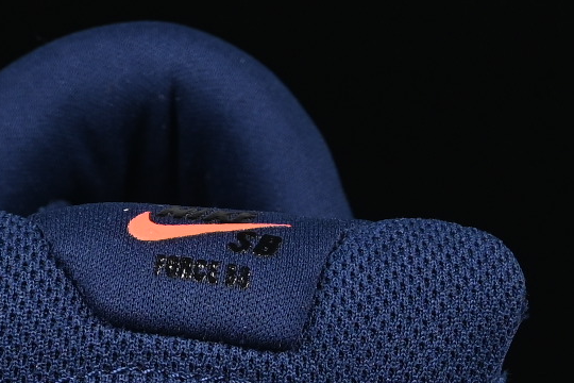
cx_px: -159
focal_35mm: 387
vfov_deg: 3.5
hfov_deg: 5.3
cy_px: 934
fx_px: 6170
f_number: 7.1
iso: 160
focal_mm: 50
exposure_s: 1/60
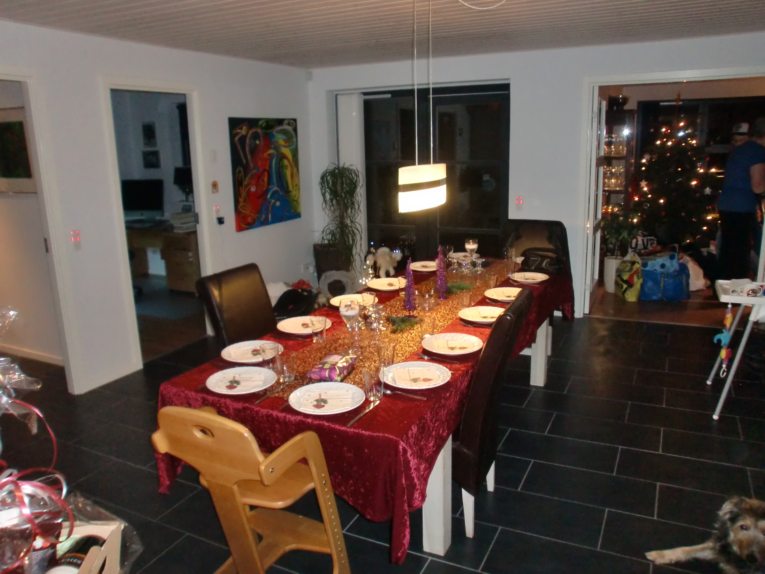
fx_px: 575
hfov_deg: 67.3
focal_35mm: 26
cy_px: 287
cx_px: 382
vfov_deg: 53.1
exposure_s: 1/40
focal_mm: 4.65
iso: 400
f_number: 2.6
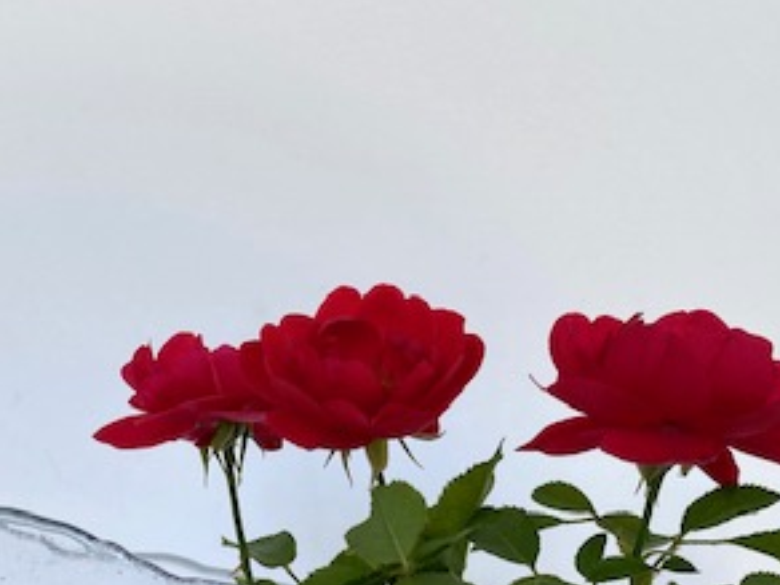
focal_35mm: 57
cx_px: 254
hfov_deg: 33.5
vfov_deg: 25.5
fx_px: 1284
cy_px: 406
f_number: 1.8
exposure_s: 1/149
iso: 32
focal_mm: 4.25
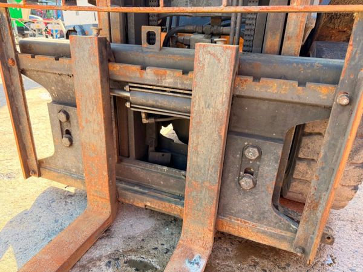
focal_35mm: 24
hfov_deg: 71.6
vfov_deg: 56.8
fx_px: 252
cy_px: 136
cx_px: 182
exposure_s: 1/184
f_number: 1.78
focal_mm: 6.76
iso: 100
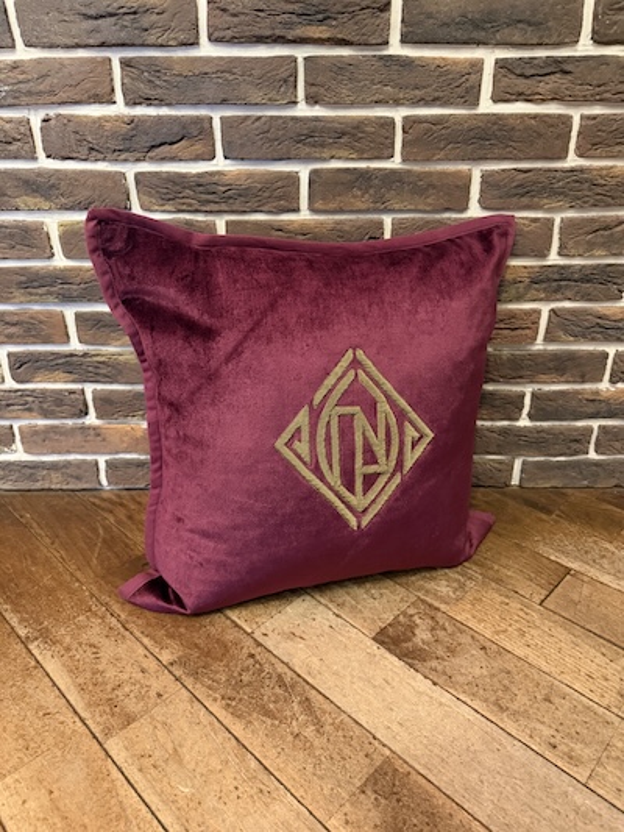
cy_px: 416
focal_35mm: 24
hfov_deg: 56.8
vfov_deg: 71.6
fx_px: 577
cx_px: 312
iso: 800
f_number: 1.78
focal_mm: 6.76
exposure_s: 1/40
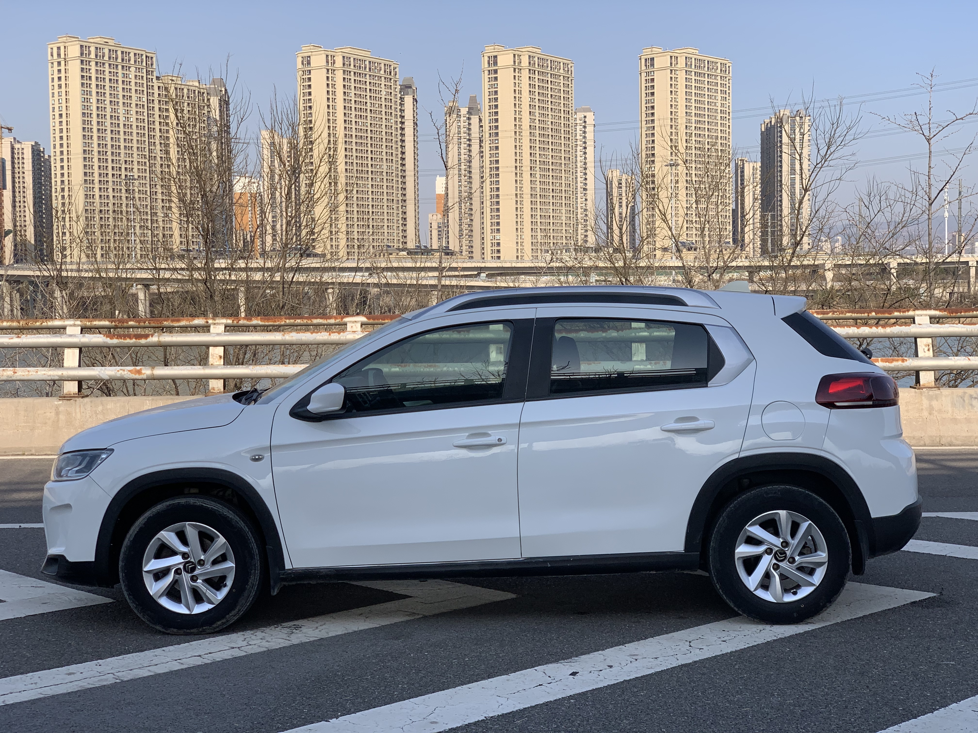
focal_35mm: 52
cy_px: 366
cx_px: 489
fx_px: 1469
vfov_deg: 28.0
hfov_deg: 36.8
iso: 16
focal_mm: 6
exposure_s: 1/905
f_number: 2.4
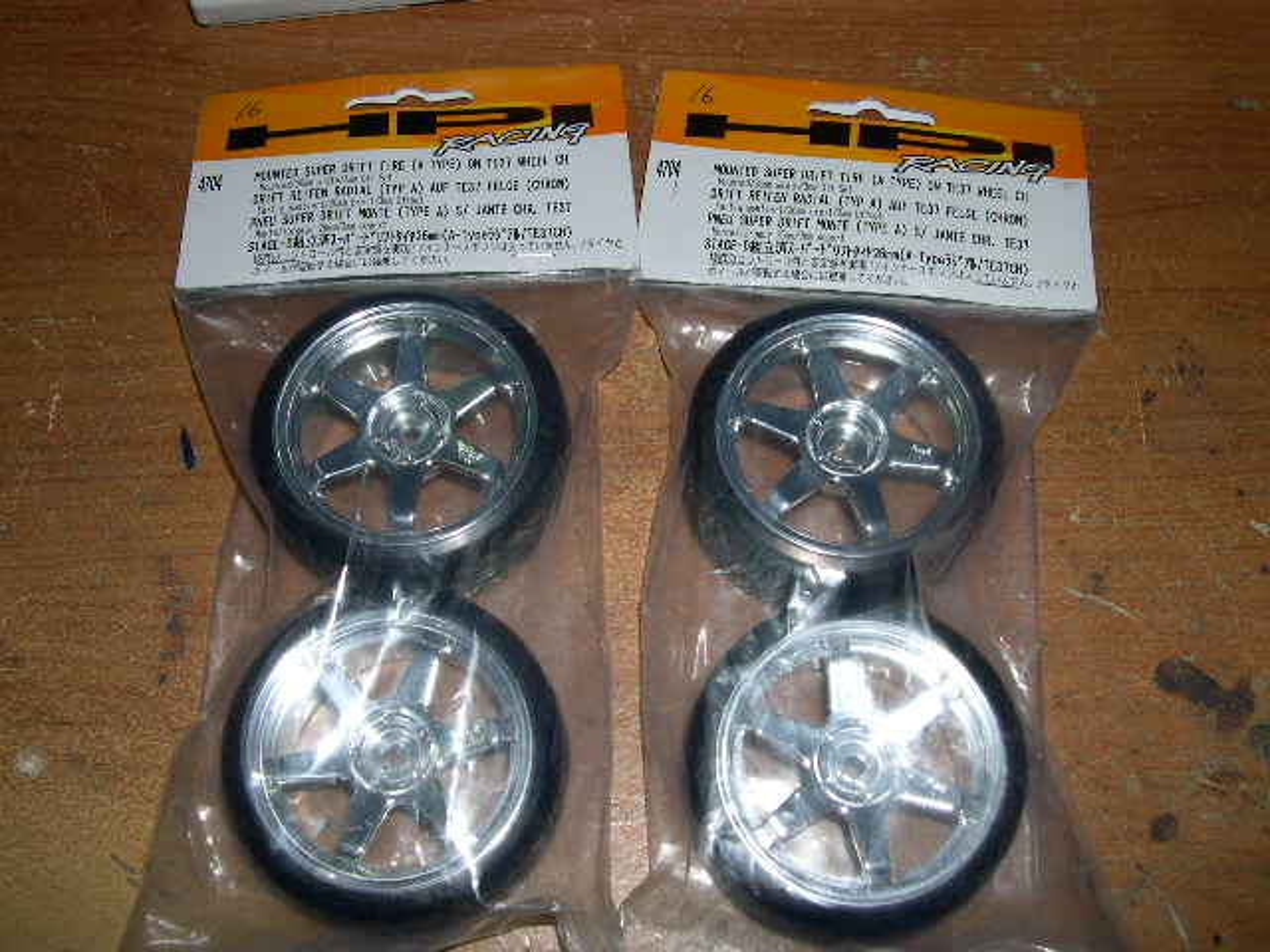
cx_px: 635
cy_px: 476
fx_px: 1394
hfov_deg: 49.0
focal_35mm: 38
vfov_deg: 37.7
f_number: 7.6
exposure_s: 1/60
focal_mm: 8
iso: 100
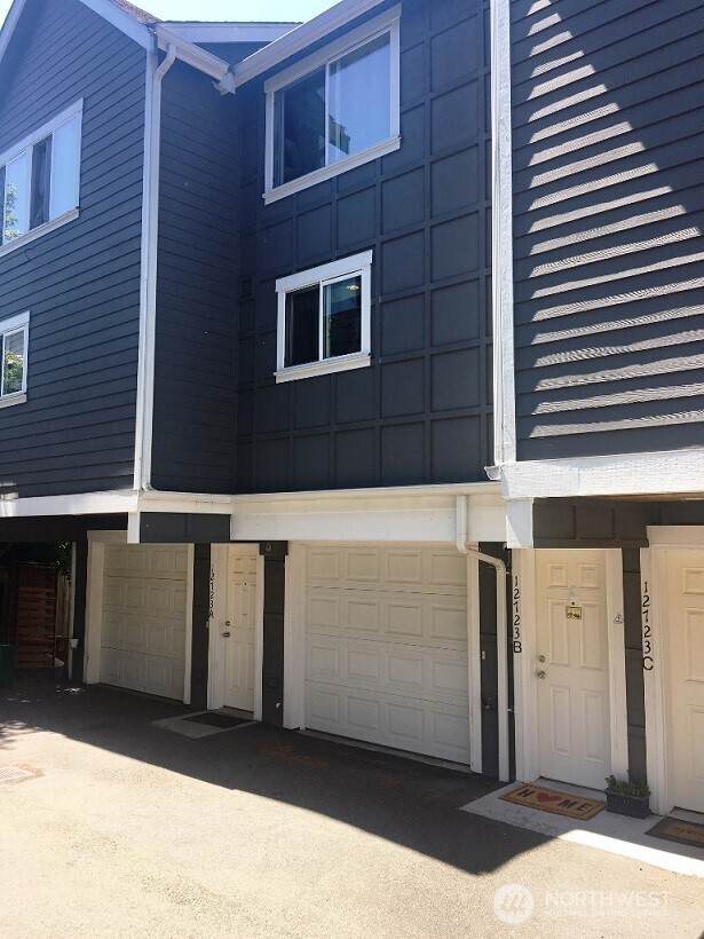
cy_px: 470
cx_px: 352
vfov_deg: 61.7
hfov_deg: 48.2
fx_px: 786
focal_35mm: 29
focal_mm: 4.15
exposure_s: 1/349
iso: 25
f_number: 2.2
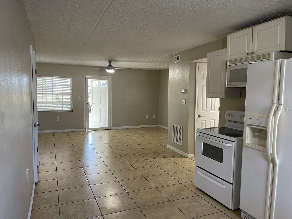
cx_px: 146
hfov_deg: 67.3
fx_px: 219
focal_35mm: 26
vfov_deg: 53.1
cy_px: 110
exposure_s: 1/60
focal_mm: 5.1
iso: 160
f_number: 1.6
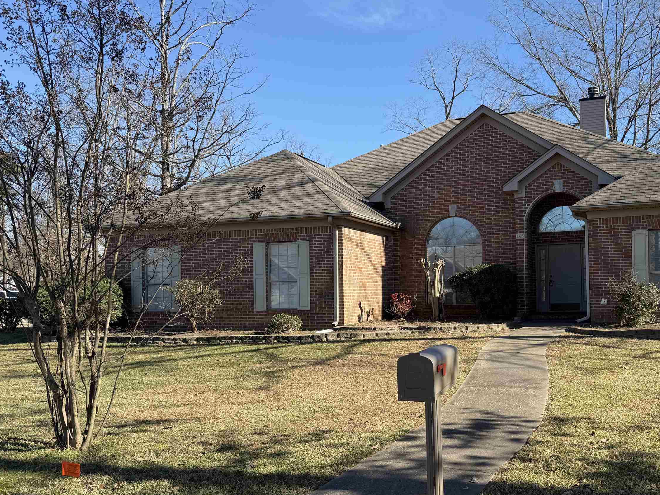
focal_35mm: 33
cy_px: 281
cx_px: 428
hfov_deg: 54.5
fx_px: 629
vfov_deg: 42.9
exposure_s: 1/2053
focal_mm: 6.76
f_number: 1.78
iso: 80
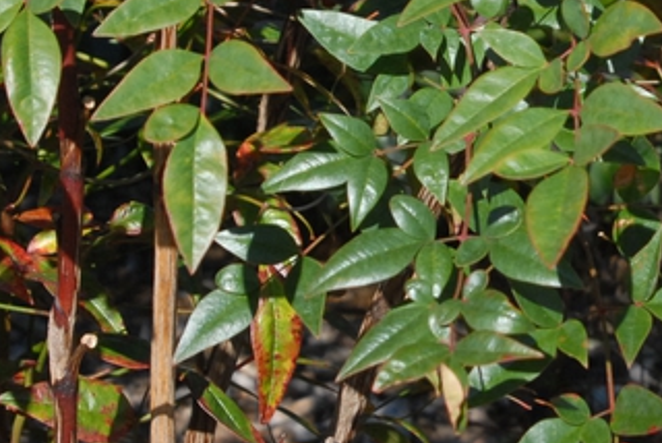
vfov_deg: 6.2
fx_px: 4068
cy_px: 105
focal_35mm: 221
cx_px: 565
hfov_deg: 9.3
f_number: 9
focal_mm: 46
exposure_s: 1/320
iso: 400
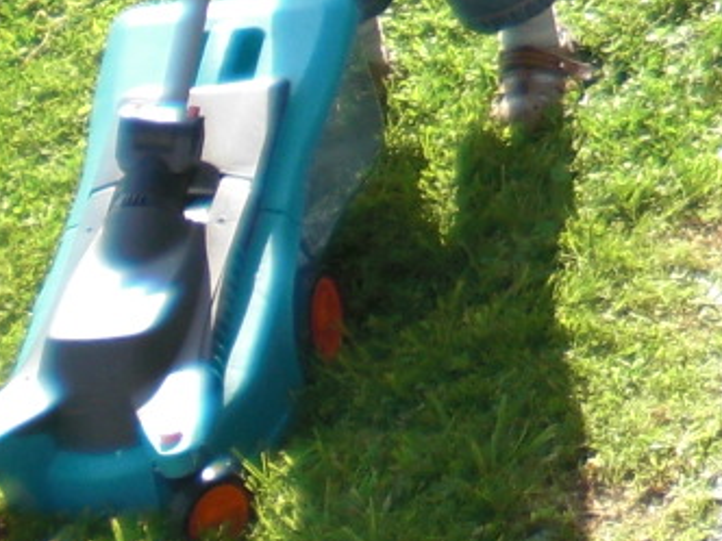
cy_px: -487
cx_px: 1609
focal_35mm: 183
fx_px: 3817
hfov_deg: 9.8
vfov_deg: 7.8
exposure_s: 1/250
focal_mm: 6.3
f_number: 3.1
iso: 64
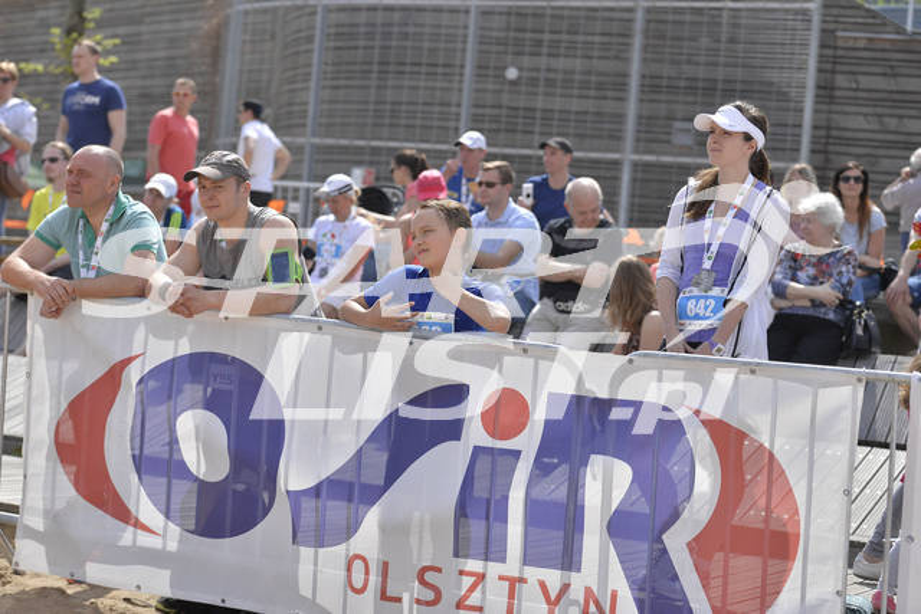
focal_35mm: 85
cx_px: 460
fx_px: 2175
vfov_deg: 16.1
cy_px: 307
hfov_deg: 23.9
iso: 200
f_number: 4
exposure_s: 1/4000
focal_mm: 85
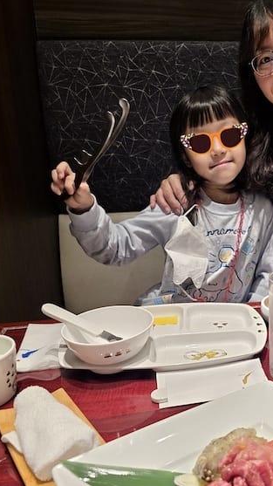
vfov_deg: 55.3
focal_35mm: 36
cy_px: 250
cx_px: 252
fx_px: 464
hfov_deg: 31.1
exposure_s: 1/52.4
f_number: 1.7
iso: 100
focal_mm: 6.3
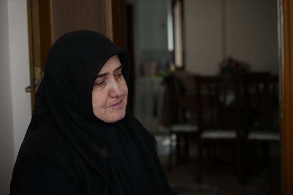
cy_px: 98
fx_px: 570
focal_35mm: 70
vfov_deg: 19.5
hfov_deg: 28.8
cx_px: 146
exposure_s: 1/50
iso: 200
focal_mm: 70
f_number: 4
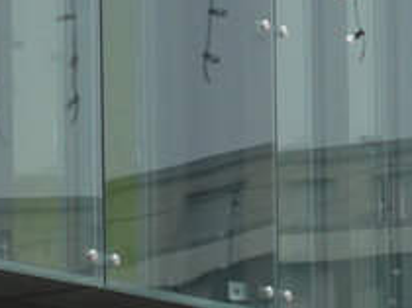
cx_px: 695
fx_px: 4494
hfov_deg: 5.2
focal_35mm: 378
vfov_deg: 3.9
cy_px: 516
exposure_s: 1/160
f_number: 3.9
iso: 80
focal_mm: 13.4
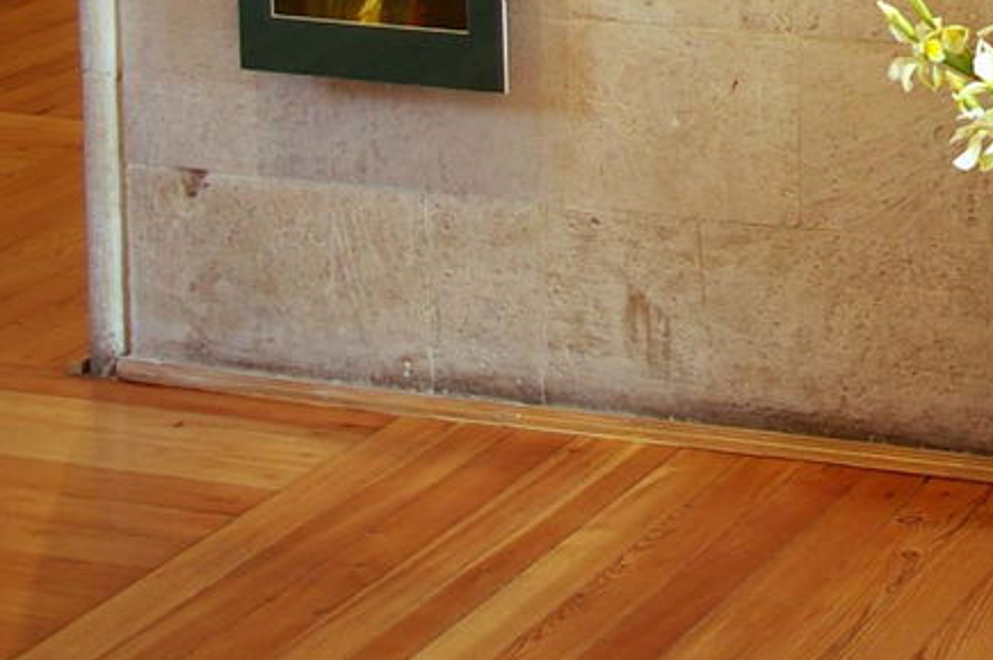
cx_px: 1315
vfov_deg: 11.0
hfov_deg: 16.6
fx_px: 3192
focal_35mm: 116
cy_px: -547
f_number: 4
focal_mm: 21
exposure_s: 1/15
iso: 200
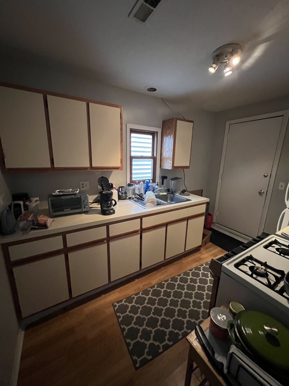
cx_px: 144
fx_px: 145
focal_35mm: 13
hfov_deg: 89.9
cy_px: 193
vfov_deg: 106.2
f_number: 1.8
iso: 1000
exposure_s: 1/40
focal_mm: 1.57
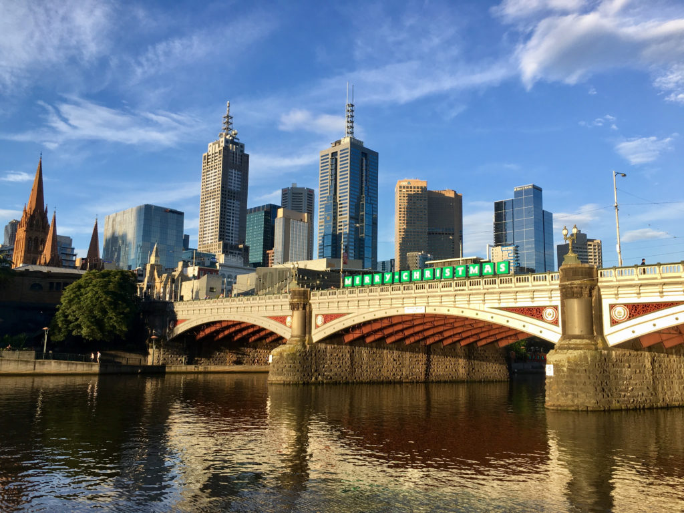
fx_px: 573
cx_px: 342
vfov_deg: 48.2
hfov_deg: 61.7
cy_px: 256
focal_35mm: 29
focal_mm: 4.15
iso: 25
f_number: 2.2
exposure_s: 1/739
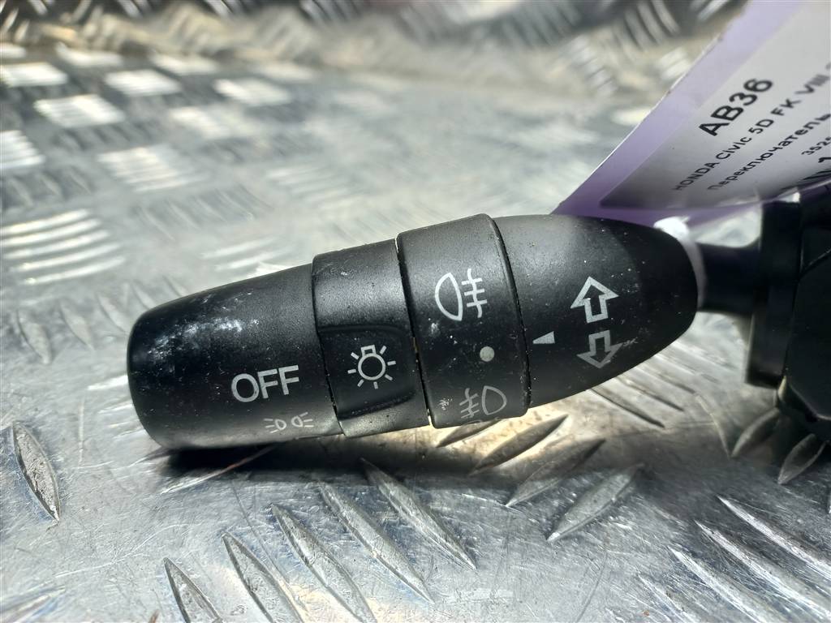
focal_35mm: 25
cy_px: 312
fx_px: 600
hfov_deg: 69.4
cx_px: 416
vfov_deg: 54.9
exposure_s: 1/50
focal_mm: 4.6
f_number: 1.8
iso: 50
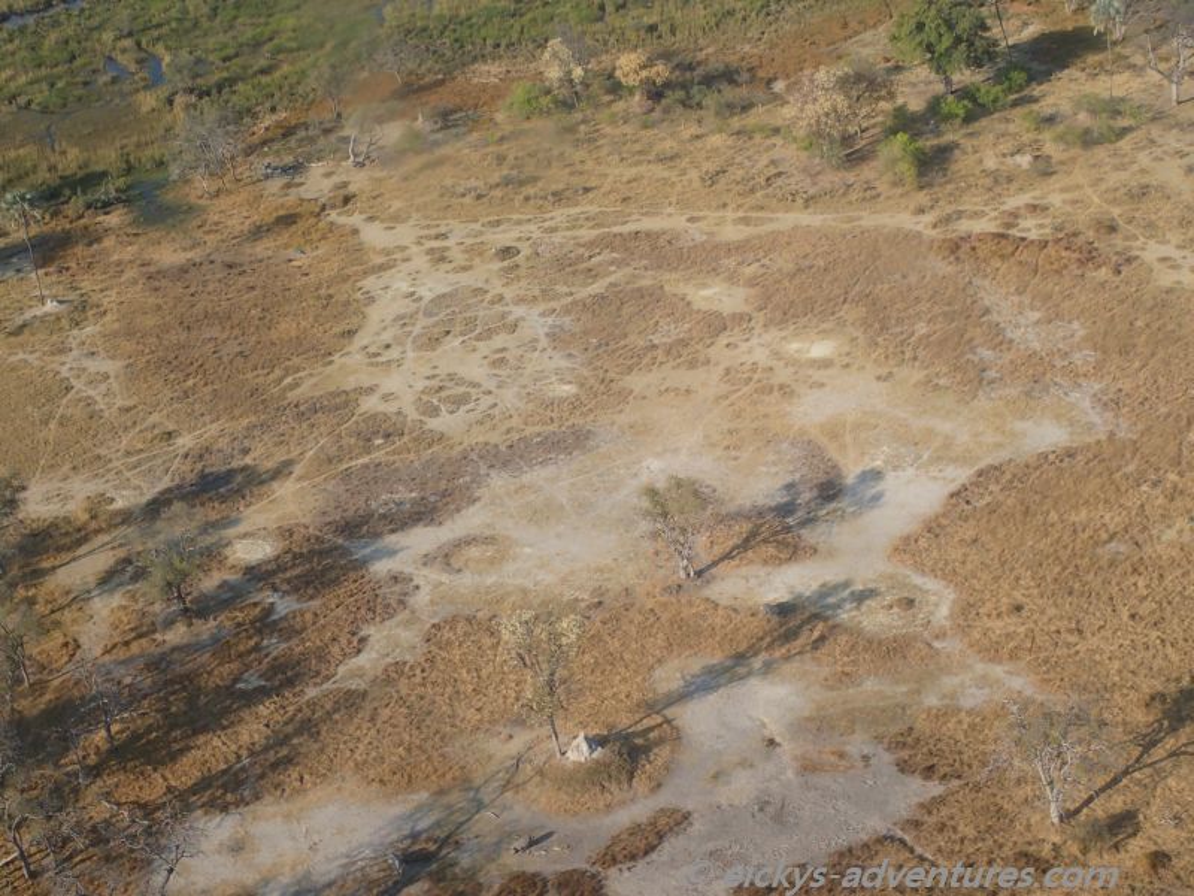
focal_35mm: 53
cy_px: 448
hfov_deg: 36.2
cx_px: 597
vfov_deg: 27.5
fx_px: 1828
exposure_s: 1/1000
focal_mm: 9.61
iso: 200
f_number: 4.5
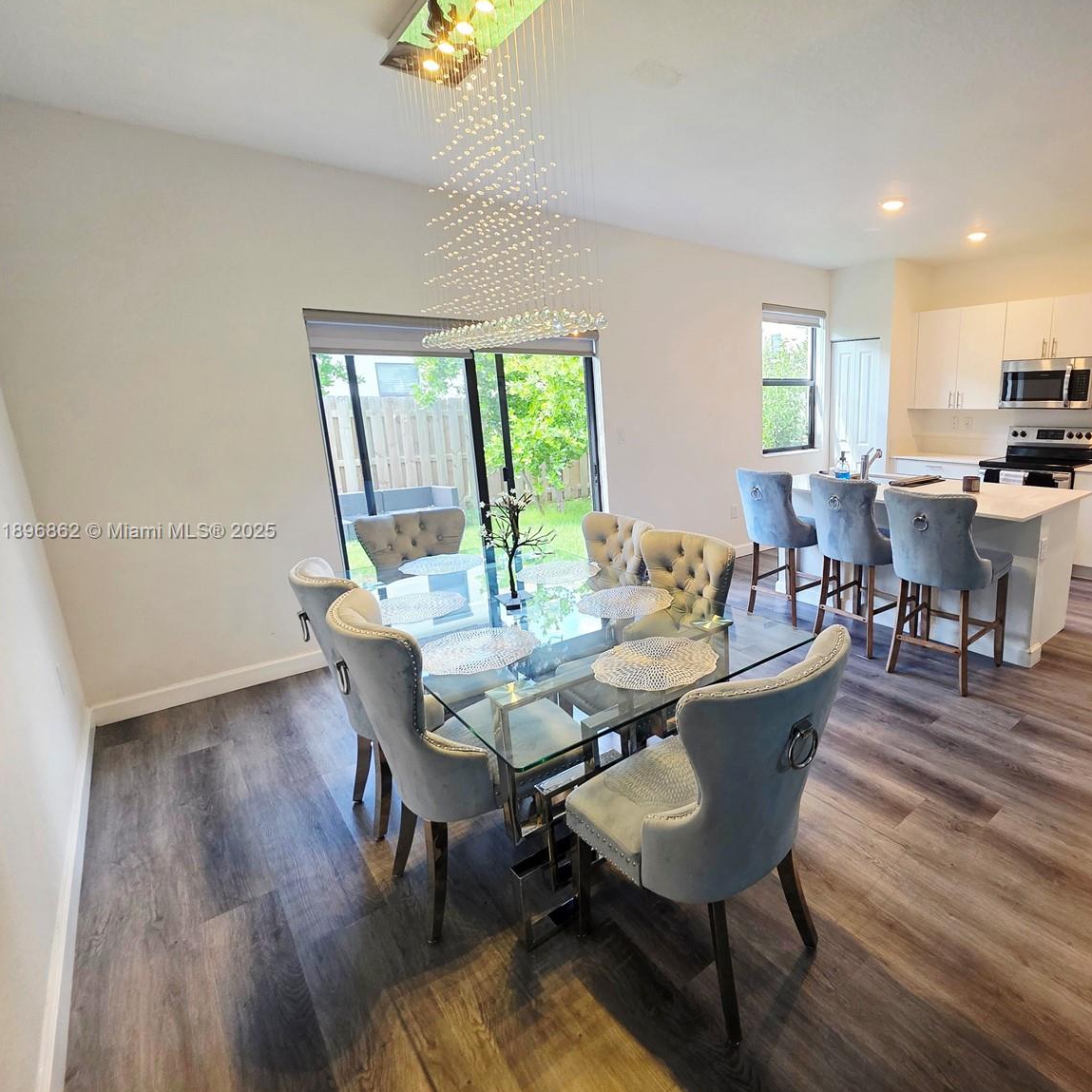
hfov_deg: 84.3
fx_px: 571
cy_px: 532
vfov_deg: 87.4
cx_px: 732
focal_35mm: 16
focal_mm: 2.2
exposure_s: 1/120
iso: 160
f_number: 1.9
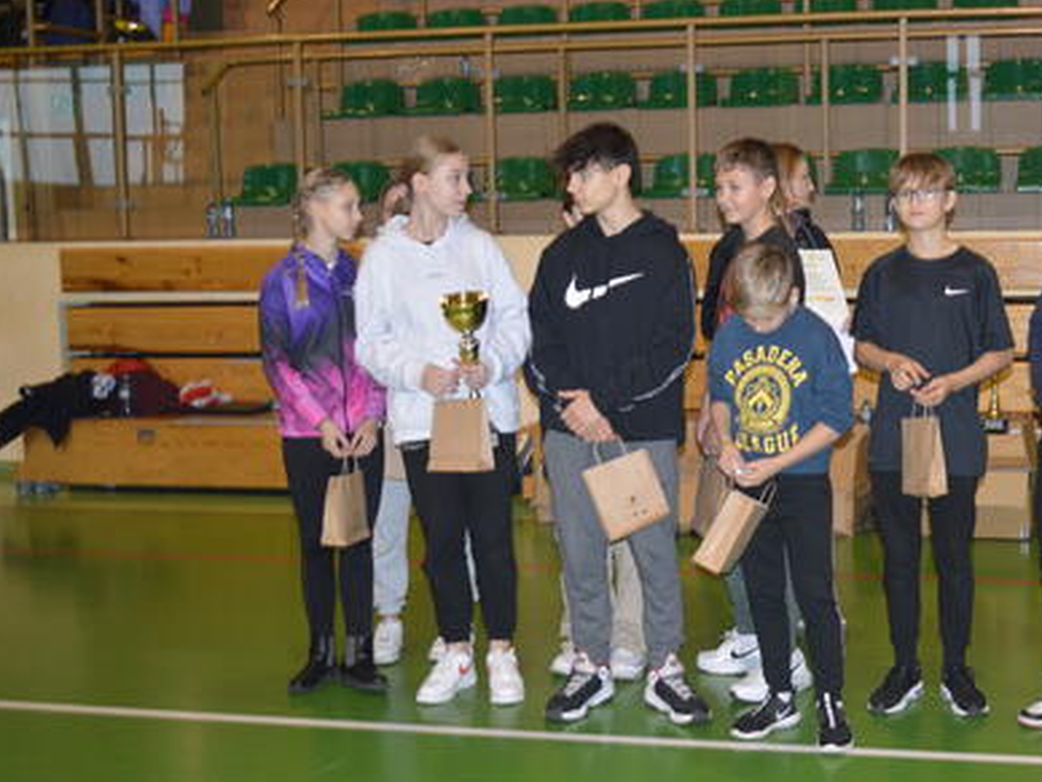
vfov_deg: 27.0
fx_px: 1625
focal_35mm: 54
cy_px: 391
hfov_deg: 34.7
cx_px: 800
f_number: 4
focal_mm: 24
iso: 560
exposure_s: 1/60
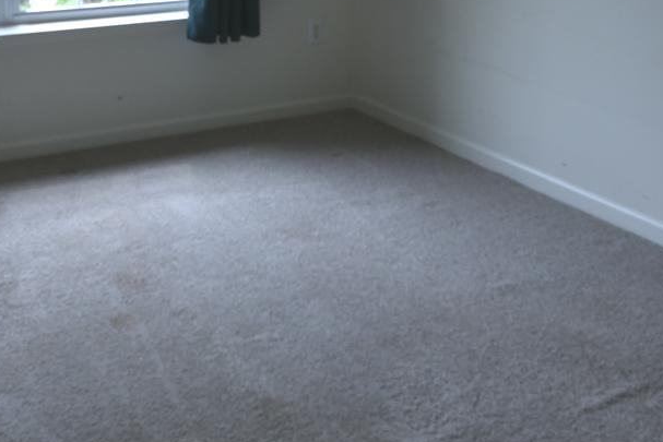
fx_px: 995
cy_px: -39
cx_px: 284
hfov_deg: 36.8
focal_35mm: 54
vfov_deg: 23.6
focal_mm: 16
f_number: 5.6
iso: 400
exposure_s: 1/125
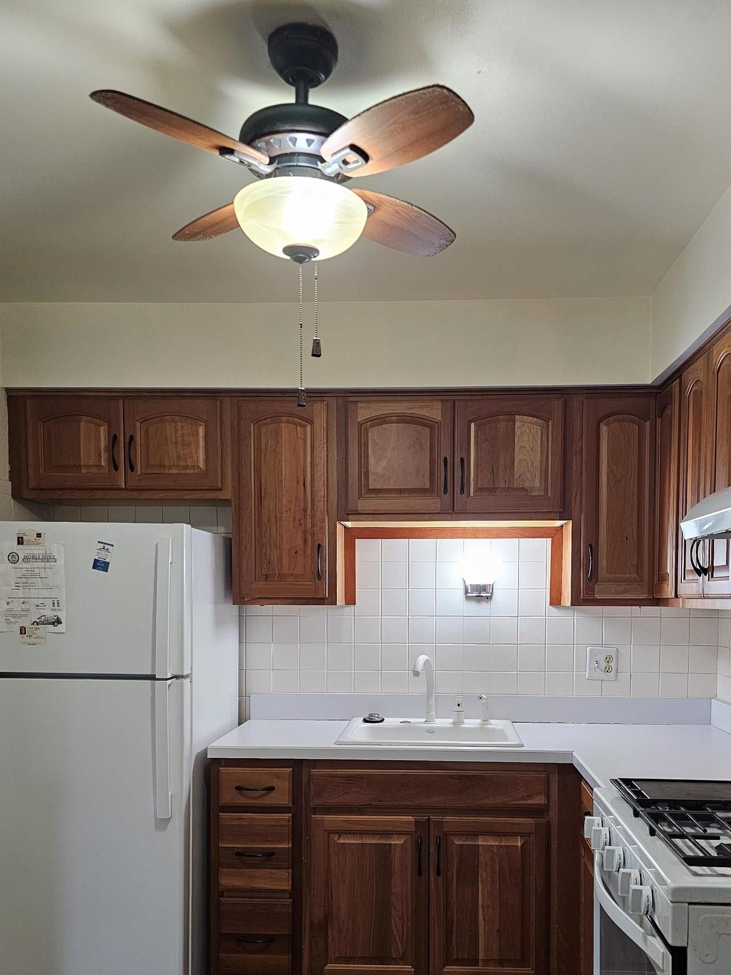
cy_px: 619
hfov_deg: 45.4
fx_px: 873
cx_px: 379
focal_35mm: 31
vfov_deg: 57.5
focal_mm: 6.3
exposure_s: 1/120
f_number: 1.7
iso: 500
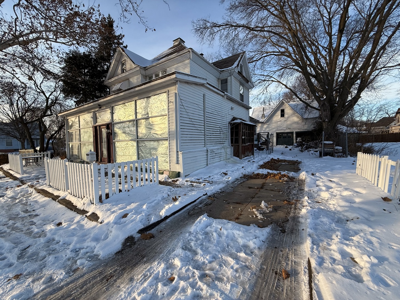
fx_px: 162
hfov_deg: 102.1
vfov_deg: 85.7
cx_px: 200
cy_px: 150
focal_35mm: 14
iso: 50
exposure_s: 1/901
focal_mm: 2.22
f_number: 2.2
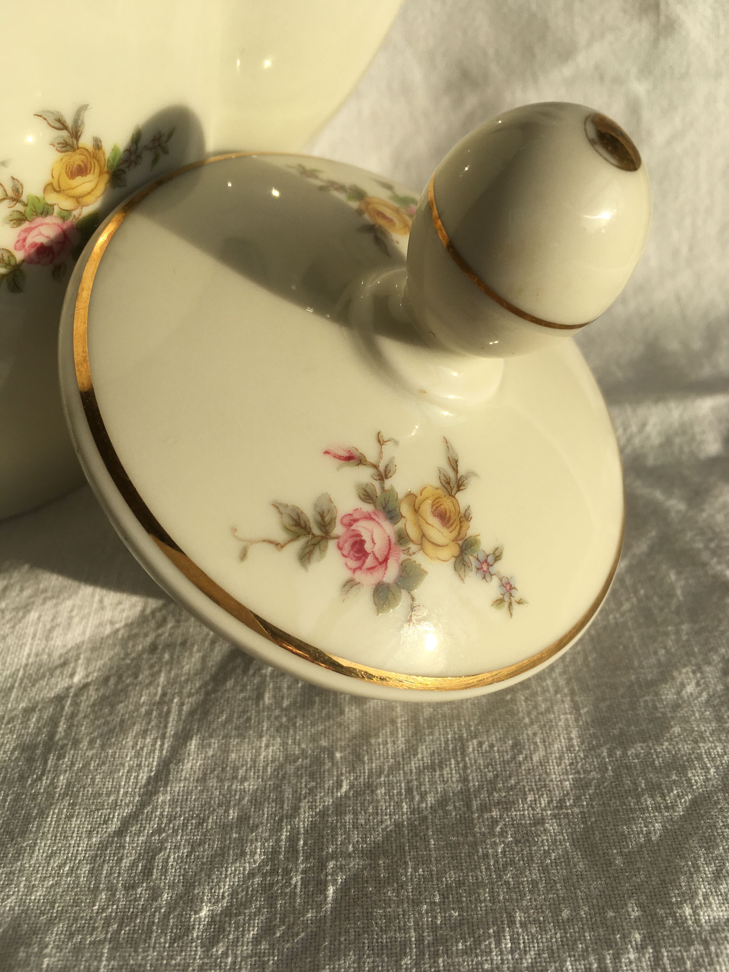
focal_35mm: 29
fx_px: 814
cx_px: 364
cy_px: 486
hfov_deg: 48.2
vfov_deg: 61.7
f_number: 2.2
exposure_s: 1/1221
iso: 25
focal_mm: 4.15
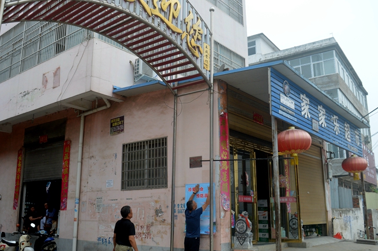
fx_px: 346
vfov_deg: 39.8
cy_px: 129
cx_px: 168
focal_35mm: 33
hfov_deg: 57.2
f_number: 7.1
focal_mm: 18
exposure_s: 1/200
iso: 100
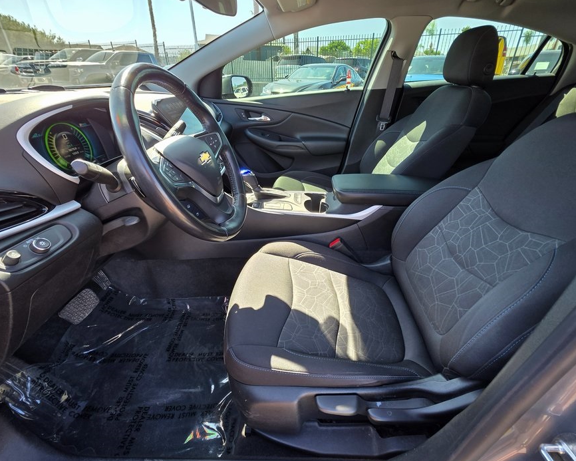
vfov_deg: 84.0
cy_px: 220
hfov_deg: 96.7
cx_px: 301
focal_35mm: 15
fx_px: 256
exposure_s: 1/120
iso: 40
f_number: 1.9
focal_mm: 2.2
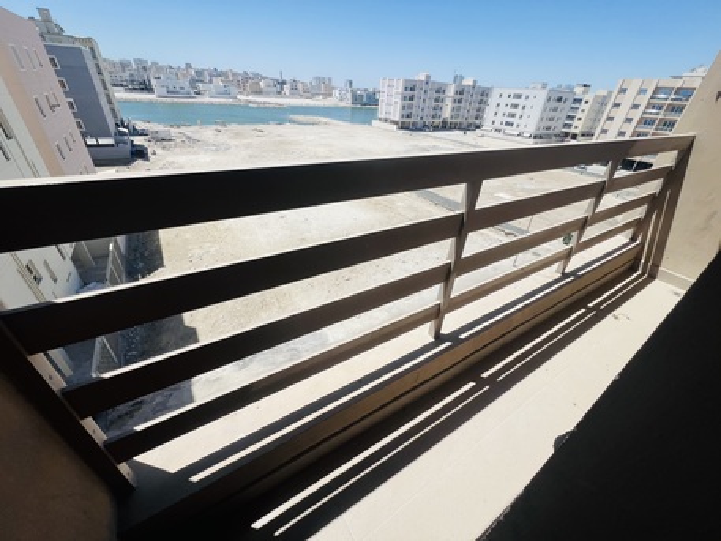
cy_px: 270
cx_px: 360
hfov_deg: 106.2
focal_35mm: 13
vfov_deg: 89.9
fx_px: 271
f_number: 1.8
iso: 32
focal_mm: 1.57
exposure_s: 1/2273
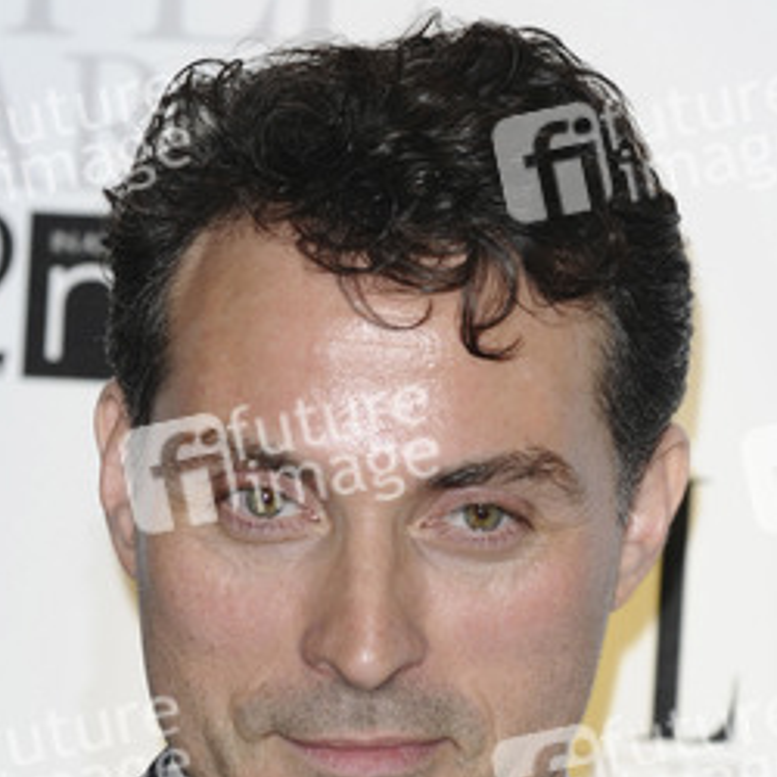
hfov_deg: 4.6
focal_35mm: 378
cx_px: 371
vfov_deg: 4.6
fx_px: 9591
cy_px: 615
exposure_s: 1/200
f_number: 5
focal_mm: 185
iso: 320
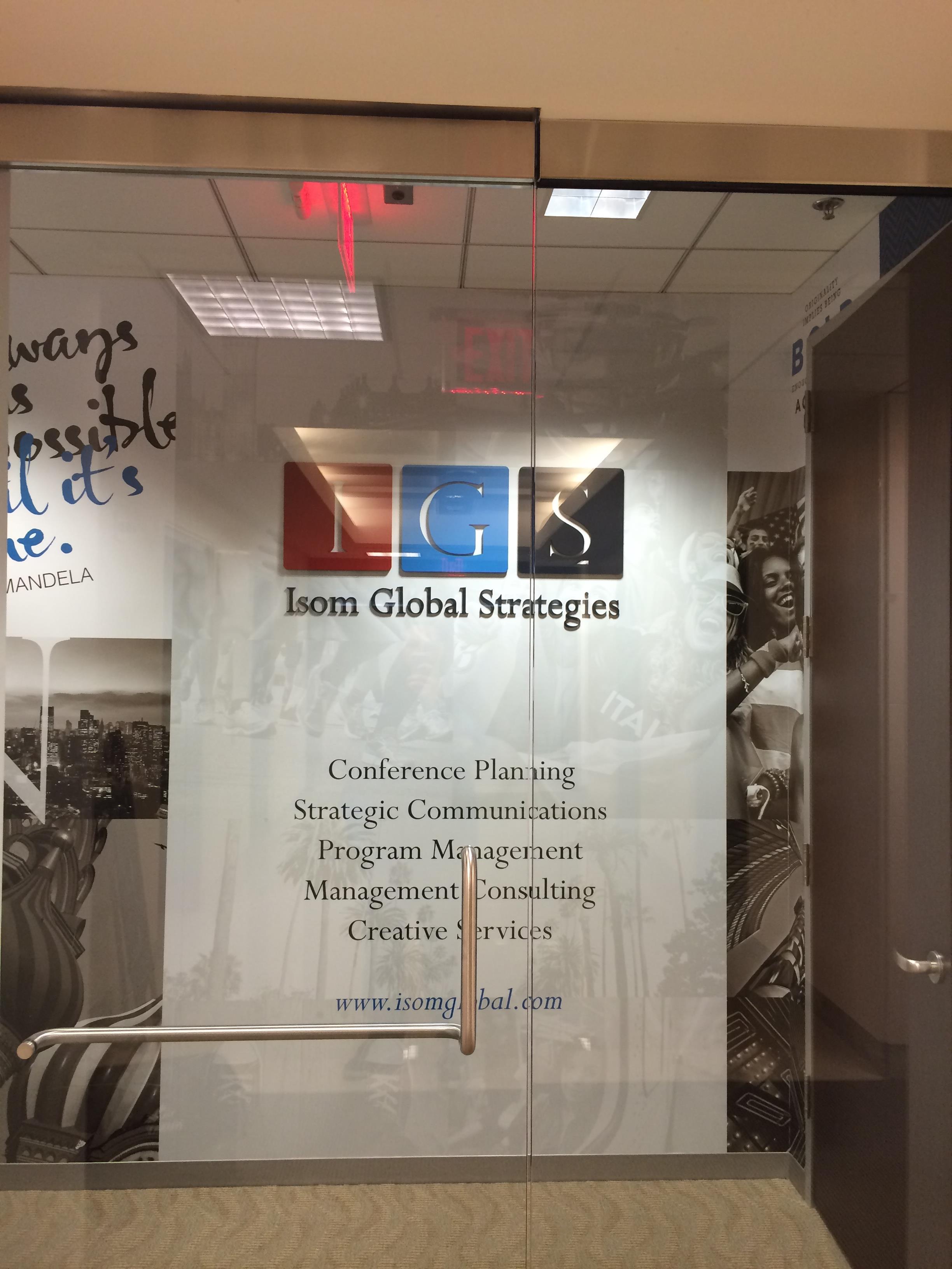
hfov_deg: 48.2
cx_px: 476
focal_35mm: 29
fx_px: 1063
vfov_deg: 61.7
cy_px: 634
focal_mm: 4.15
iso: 80
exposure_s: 1/30
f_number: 2.2
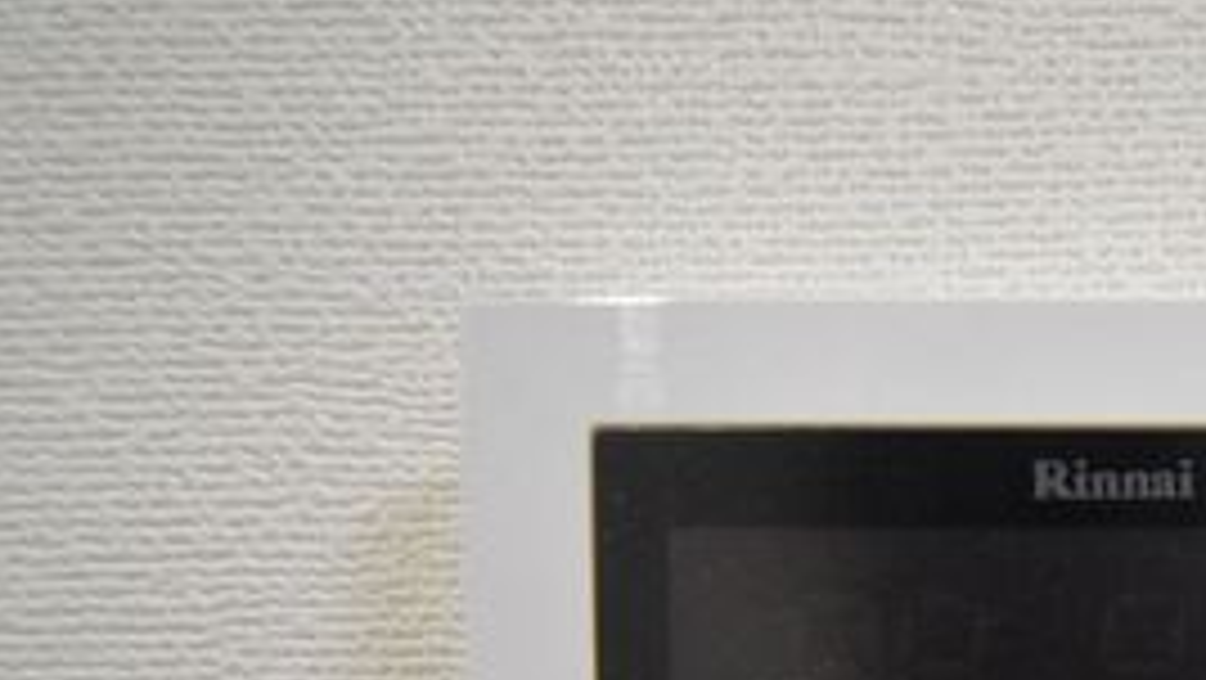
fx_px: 960
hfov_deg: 51.2
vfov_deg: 30.9
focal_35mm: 30
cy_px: 874
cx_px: 1215
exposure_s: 1/60
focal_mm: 8
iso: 800
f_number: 4.5
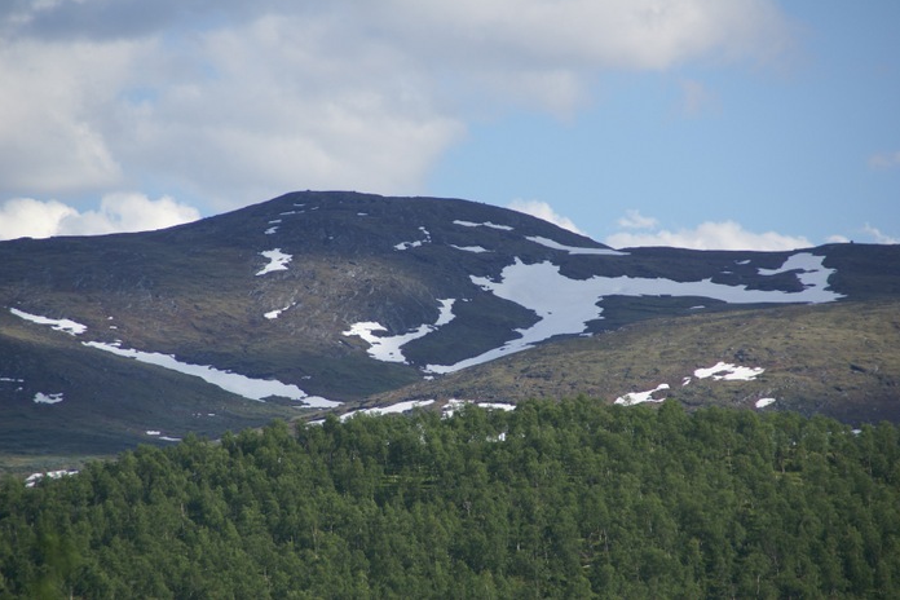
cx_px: 451
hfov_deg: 6.8
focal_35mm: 302
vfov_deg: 4.6
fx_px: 7549
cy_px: 299
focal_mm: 200
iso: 100
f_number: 6.3
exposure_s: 1/320
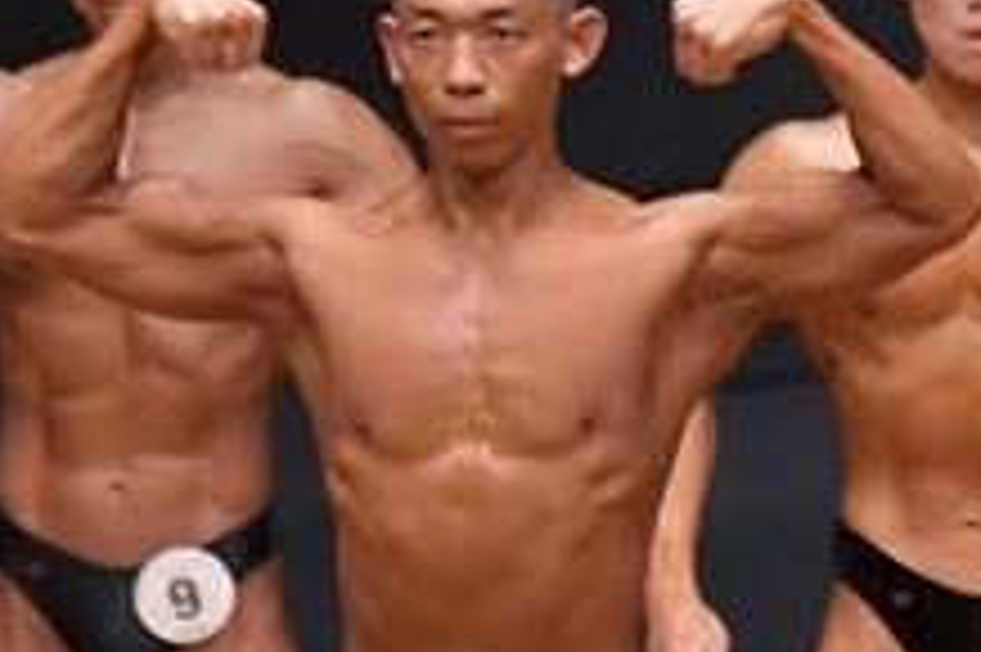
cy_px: 895
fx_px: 26112
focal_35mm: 959
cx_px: 947
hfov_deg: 2.2
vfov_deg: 1.4
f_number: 5.6
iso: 6400
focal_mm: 180
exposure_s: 1/400
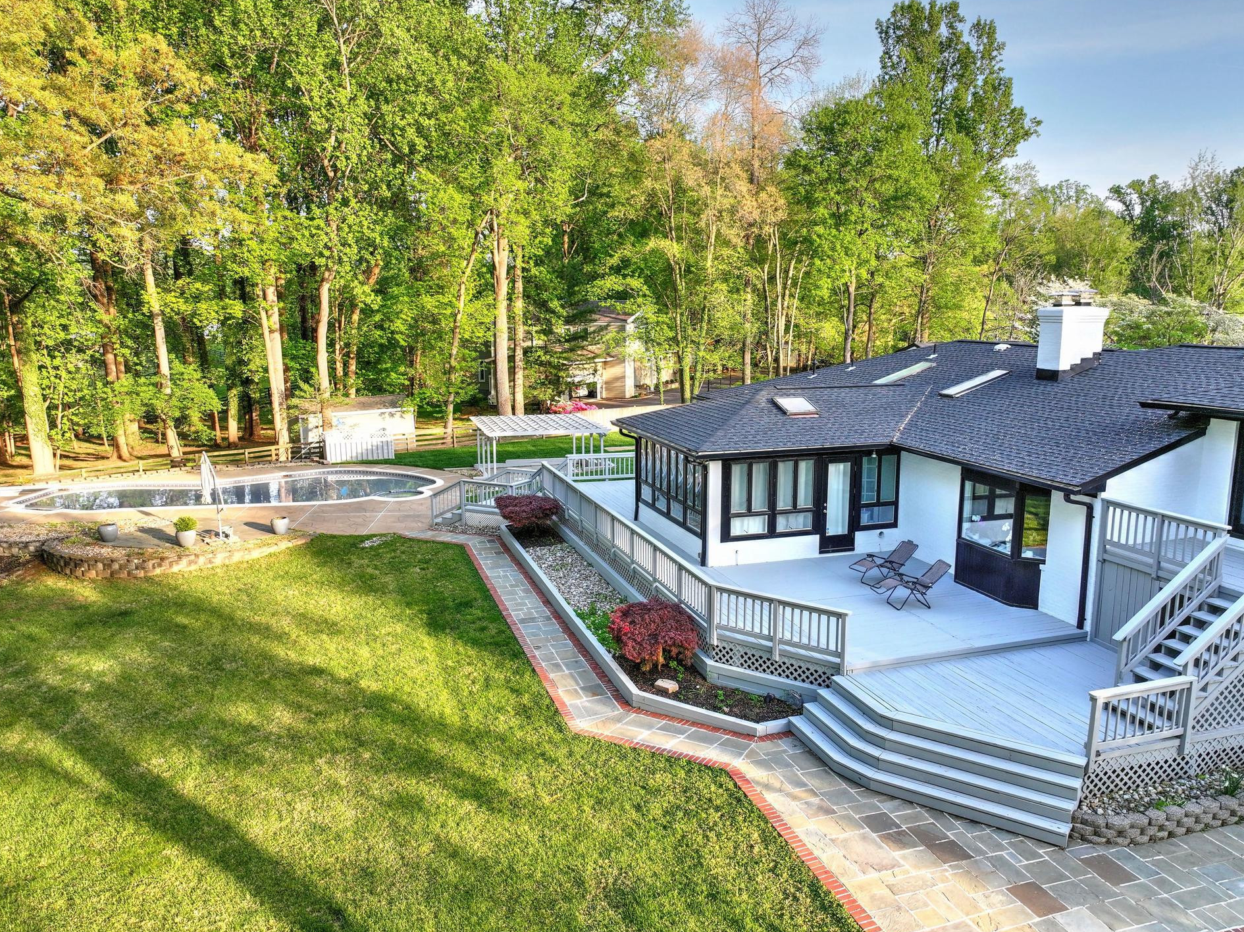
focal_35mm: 26
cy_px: 496
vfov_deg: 53.0
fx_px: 934
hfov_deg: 67.3
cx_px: 643
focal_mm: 12.3
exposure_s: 1/640
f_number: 2.8
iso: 140
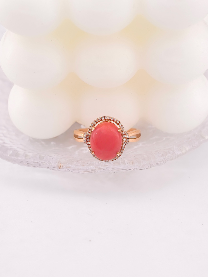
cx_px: 104
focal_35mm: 130
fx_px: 1039
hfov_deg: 11.4
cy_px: 138
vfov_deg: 15.1
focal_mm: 22.48
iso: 125
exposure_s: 1/200
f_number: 2.67
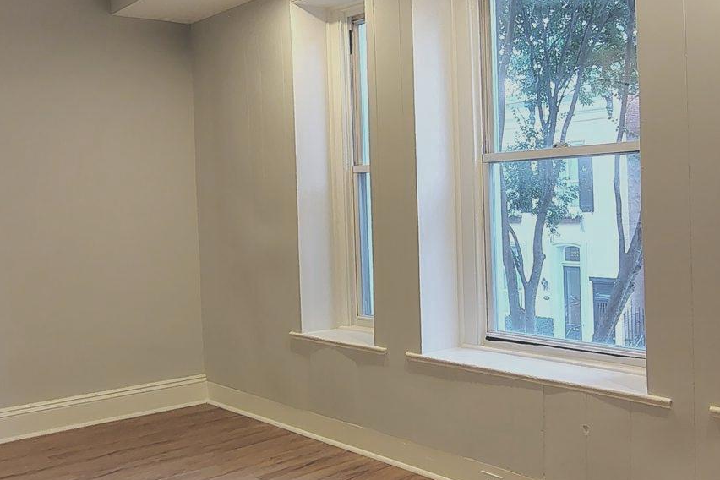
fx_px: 800
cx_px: 377
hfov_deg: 48.4
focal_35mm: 40
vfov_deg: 33.4
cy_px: 213
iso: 429
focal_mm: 2.13
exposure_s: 1/30
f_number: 2.2
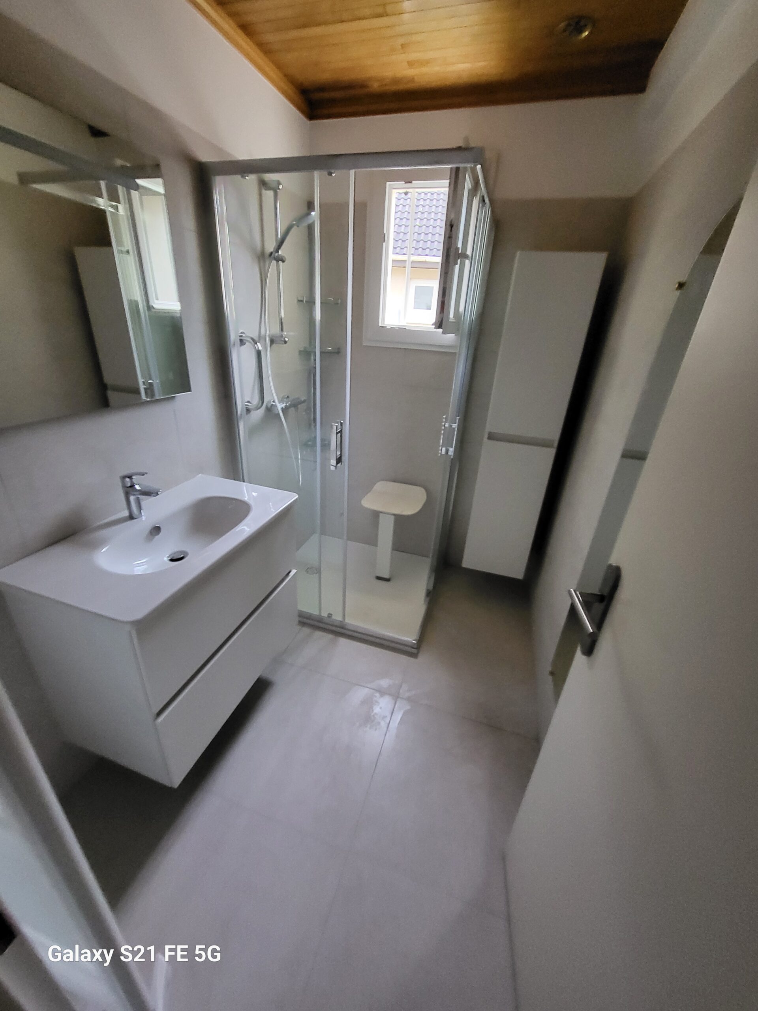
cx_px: 379
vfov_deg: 106.2
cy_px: 506
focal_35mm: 13
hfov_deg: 89.9
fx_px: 380
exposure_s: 1/25
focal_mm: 1.74
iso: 640
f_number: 2.2
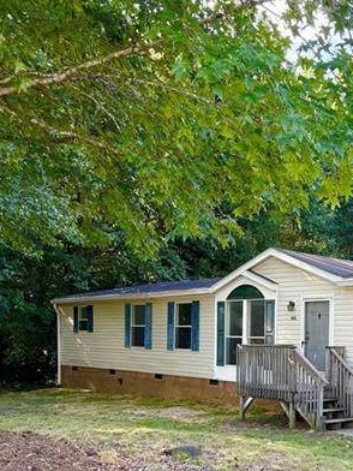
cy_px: 354
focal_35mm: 47
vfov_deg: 39.3
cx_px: 333
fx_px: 639
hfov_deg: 29.3
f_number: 1.78
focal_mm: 6.76
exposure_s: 1/281
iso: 100
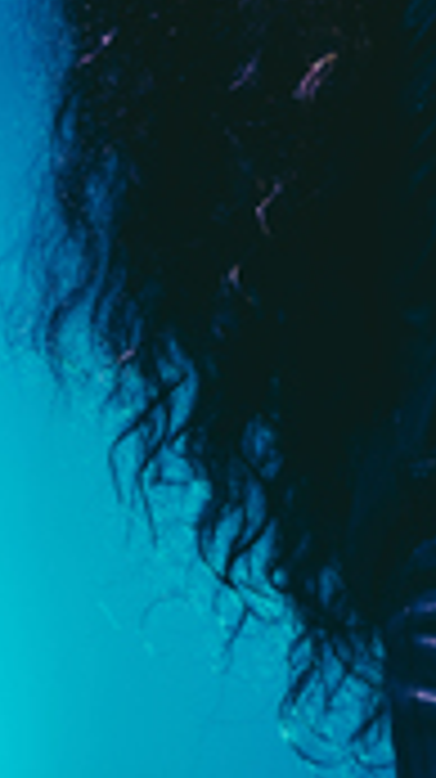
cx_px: 629
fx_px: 16874
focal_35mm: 819
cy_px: -241
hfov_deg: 1.5
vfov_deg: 2.6
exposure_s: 1/250
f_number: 2.8
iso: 500
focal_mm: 200
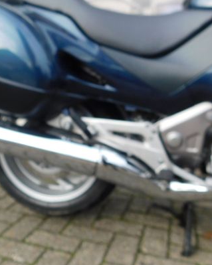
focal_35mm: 36
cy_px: 133
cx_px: 82
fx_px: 282
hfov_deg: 40.9
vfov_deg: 50.3
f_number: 3
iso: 125
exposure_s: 1/320
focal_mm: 4
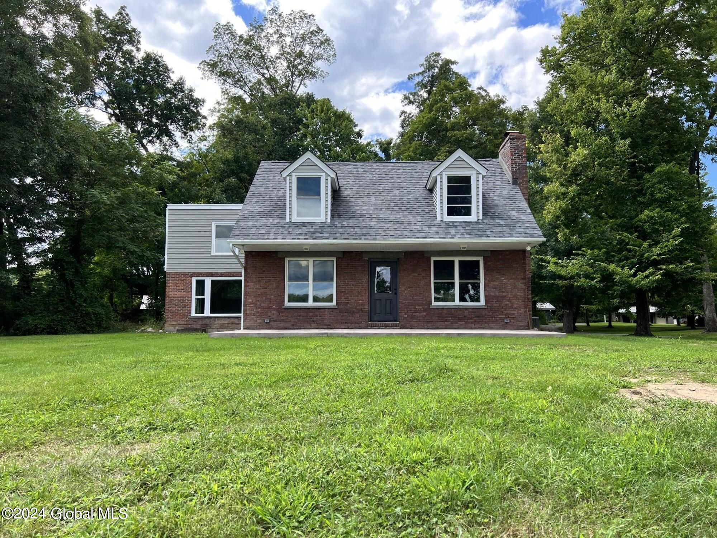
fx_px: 539
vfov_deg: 53.1
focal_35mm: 26
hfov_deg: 67.3
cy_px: 269
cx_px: 358
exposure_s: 1/1089
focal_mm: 5.7
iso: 50
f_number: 1.5
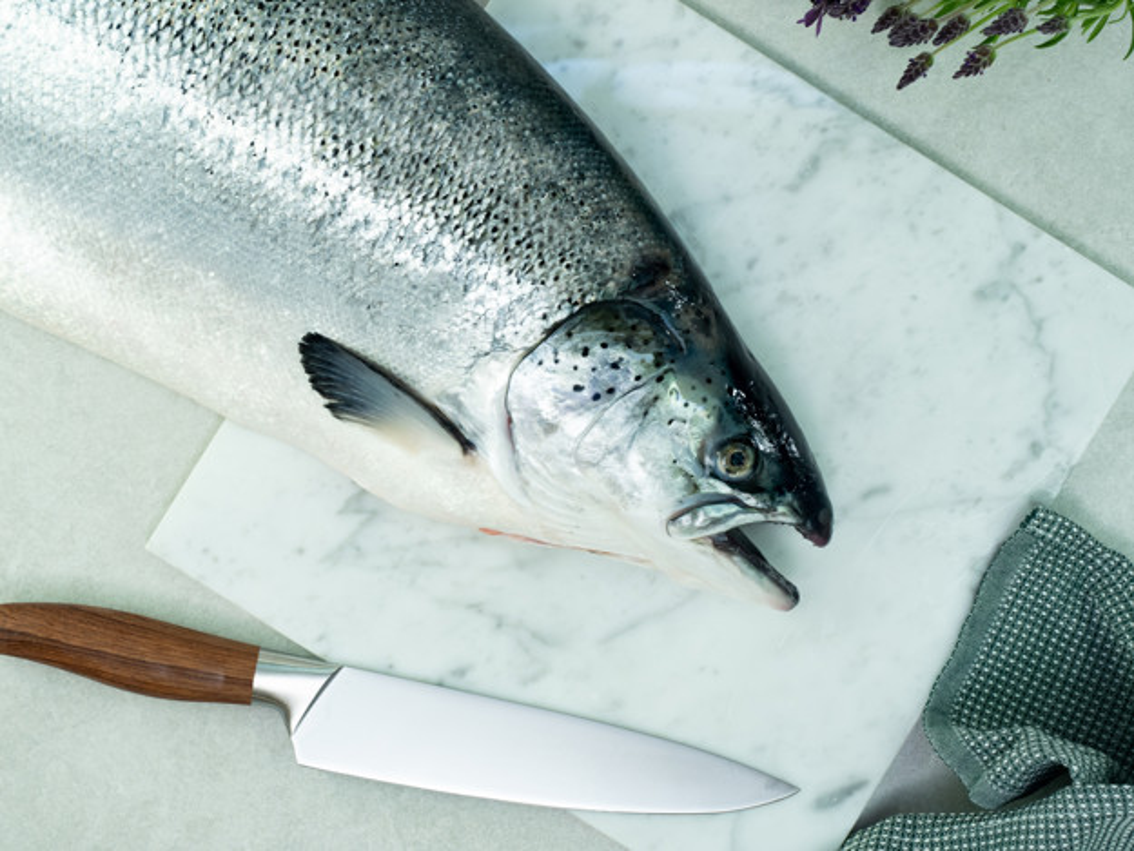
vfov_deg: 18.4
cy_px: 426
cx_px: 567
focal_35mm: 80
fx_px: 2621
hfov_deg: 24.4
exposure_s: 1/40
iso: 320
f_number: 7.1
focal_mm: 40
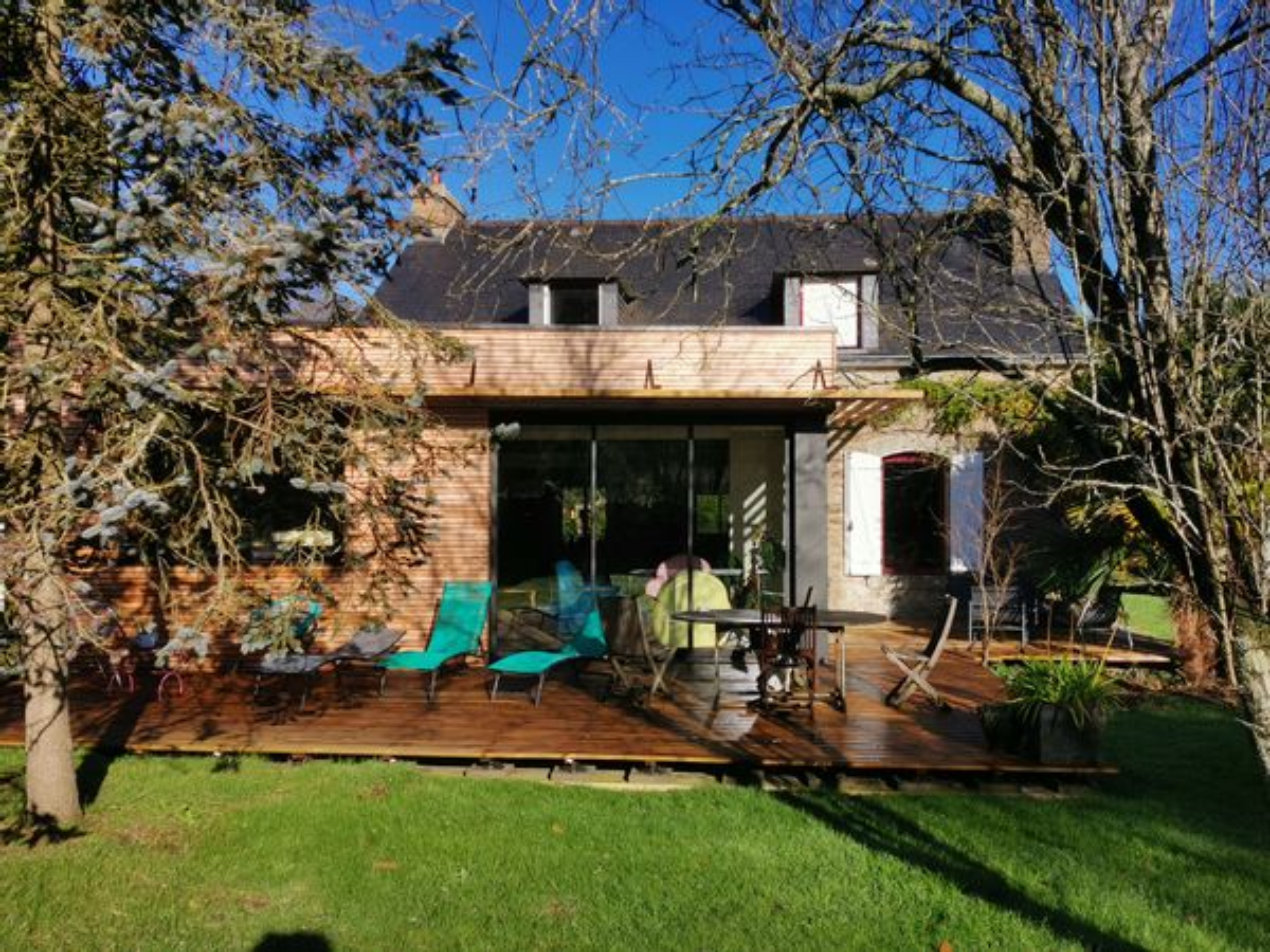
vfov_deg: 44.2
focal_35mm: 32
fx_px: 1174
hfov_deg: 56.8
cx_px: 635
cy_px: 476
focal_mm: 4.66
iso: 50
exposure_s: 1/3584
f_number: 1.4
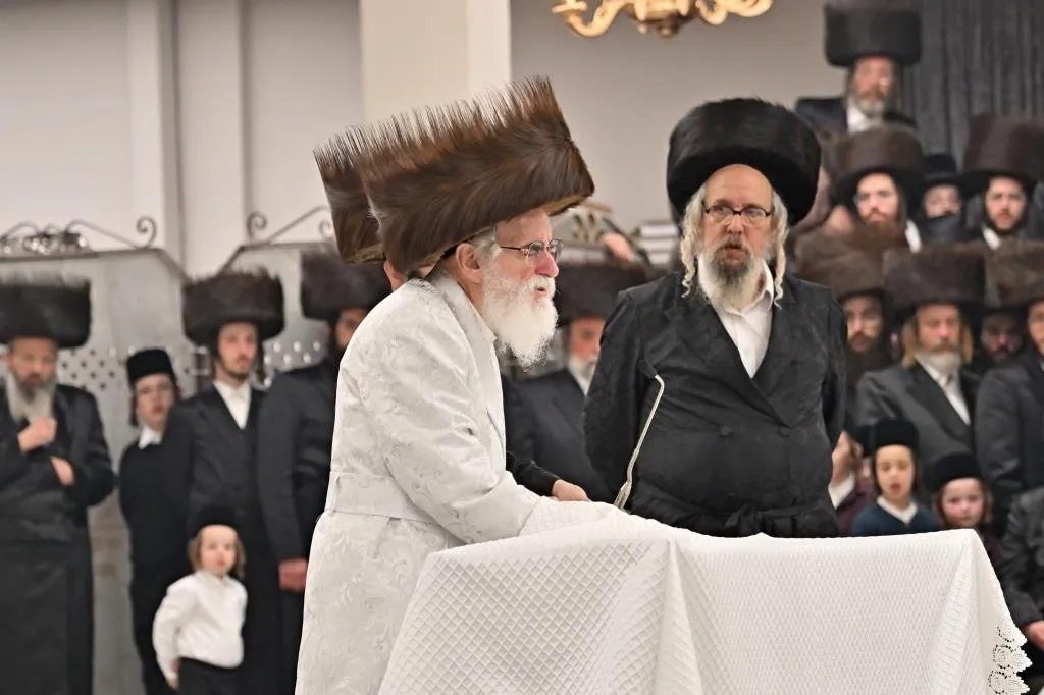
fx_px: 5218
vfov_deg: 7.6
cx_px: 522
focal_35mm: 180
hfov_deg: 11.4
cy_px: 348
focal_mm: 120
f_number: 4
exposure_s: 1/400
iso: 640
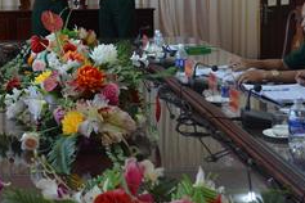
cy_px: 14
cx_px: 77
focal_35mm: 89
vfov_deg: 15.2
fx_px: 754
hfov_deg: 22.7
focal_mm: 22
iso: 400
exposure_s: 1/100
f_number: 5.6
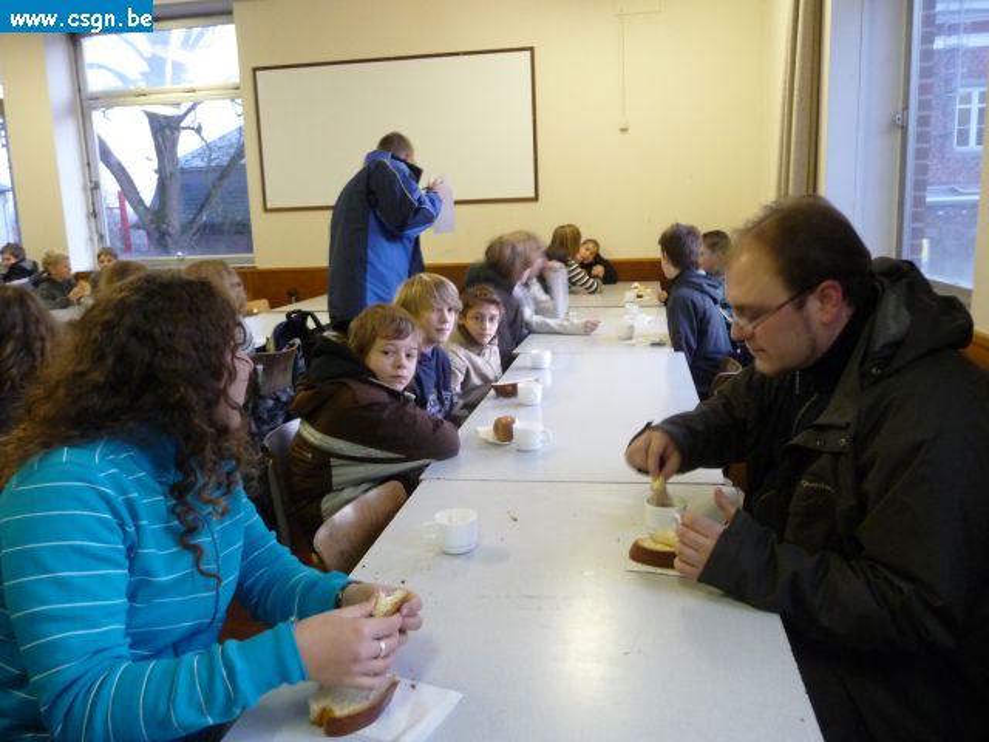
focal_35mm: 28
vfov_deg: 49.7
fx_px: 800
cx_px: 494
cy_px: 371
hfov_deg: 63.4
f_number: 3.3
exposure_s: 1/13
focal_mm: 4.7
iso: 400
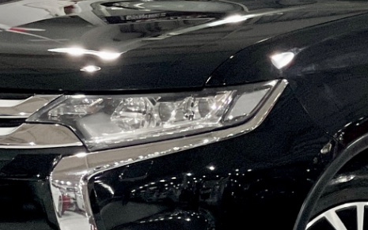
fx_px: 3381
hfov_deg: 6.2
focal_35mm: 337
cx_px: 366
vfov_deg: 3.9
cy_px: 21
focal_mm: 9
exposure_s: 1/40
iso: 320
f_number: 2.8
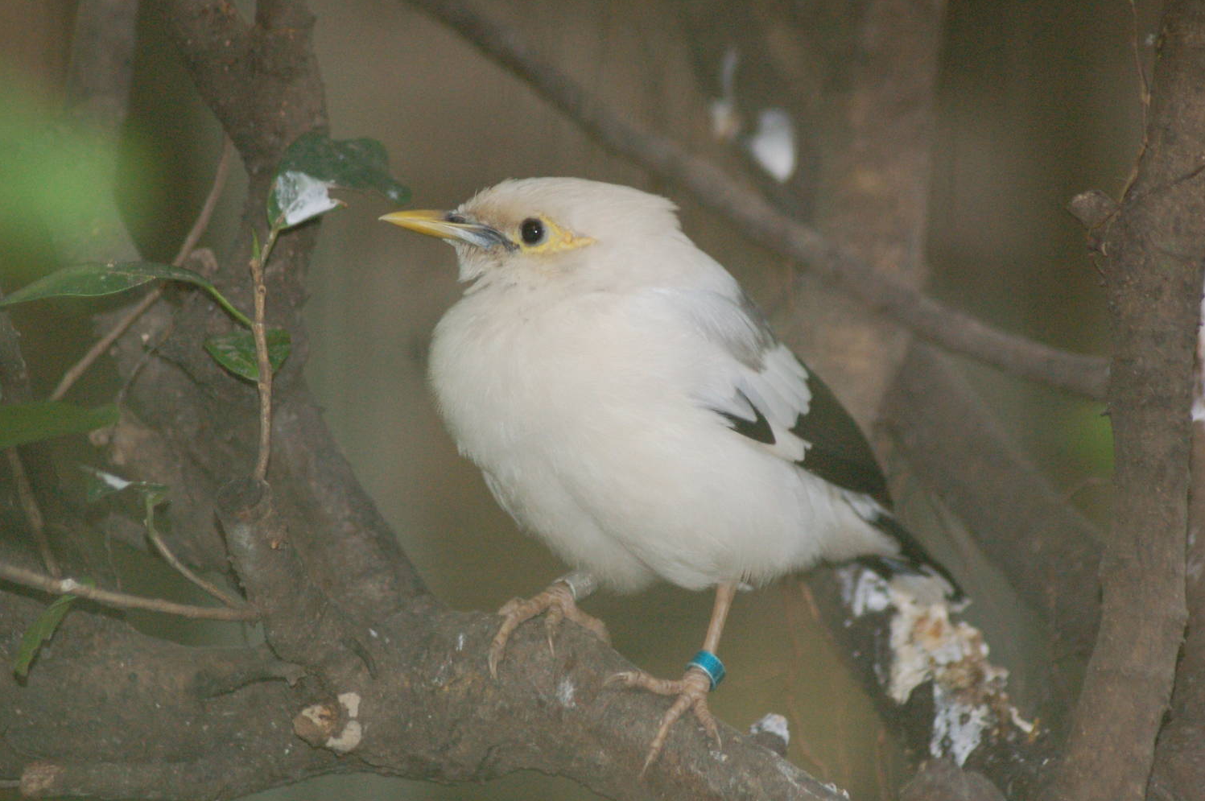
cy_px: 386
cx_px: 578
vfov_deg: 5.9
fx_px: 7776
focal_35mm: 233
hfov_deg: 8.9
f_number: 5
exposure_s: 1/60
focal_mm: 145
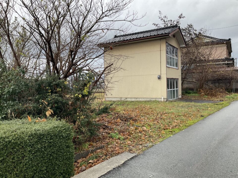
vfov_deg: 48.2
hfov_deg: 61.7
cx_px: 119
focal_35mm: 29
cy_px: 89
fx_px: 199
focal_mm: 3
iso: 20
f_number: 1.8
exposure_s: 1/211
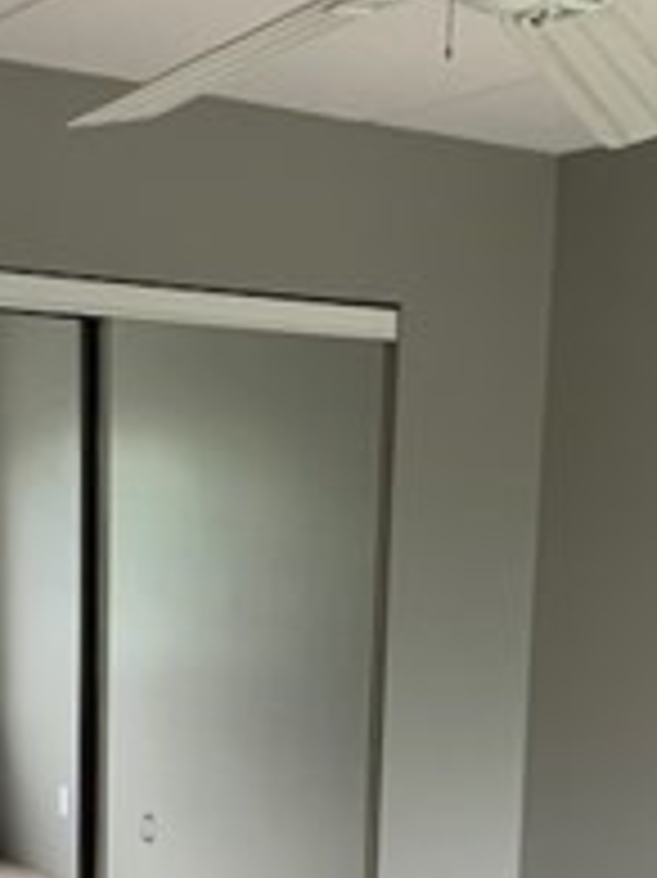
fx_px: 1520
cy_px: 707
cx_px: 216
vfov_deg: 31.3
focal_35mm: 60
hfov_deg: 24.3
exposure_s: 1/60
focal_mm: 4.25
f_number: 1.8
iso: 125
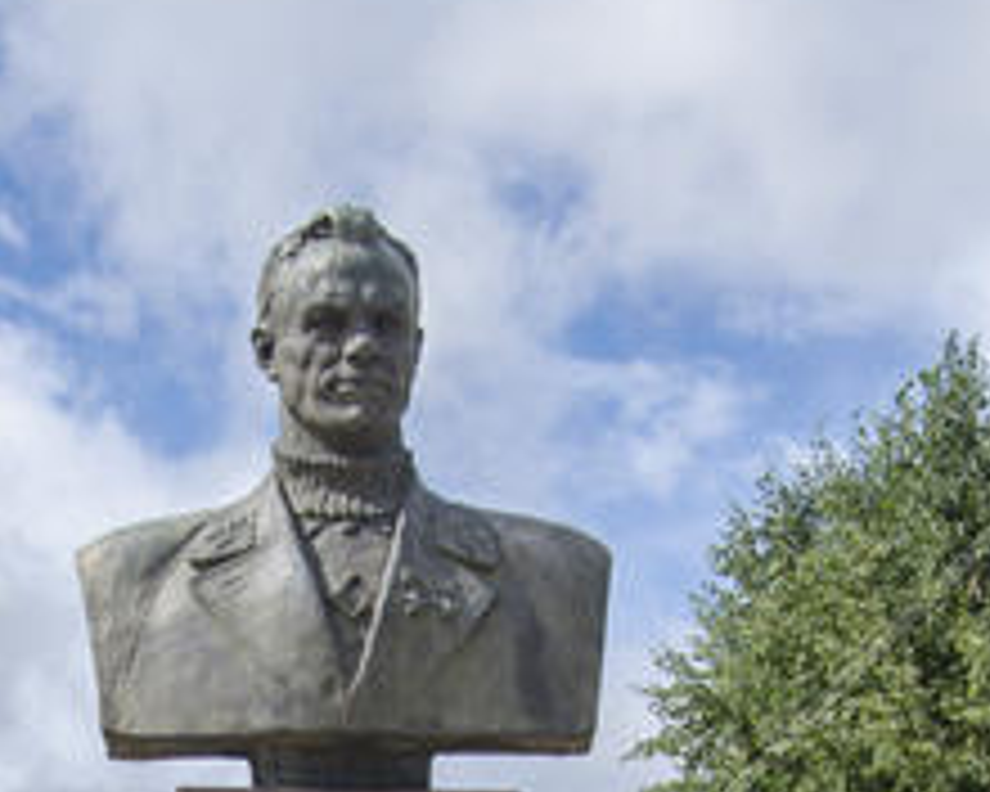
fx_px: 4131
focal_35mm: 141
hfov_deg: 13.6
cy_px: 1274
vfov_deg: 10.5
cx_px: 250
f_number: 9
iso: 200
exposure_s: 1/500
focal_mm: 38
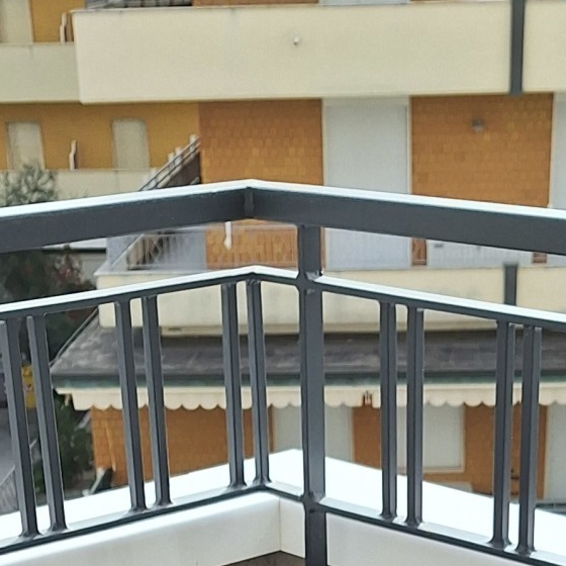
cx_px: 365
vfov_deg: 15.6
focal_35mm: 93
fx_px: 1720
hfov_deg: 18.6
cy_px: 1055
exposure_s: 1/1149
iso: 40
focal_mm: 5.54
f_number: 1.8
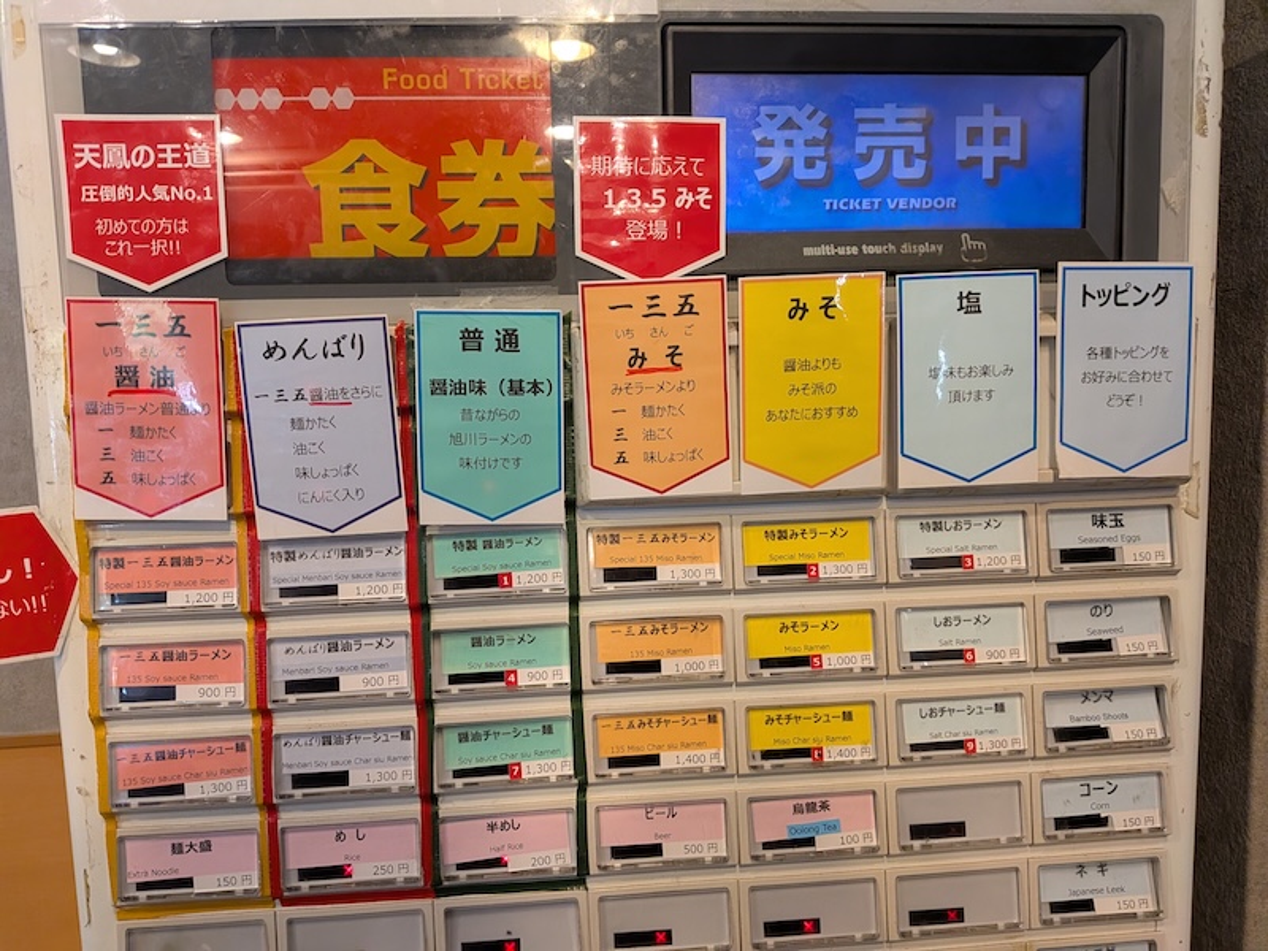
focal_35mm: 24
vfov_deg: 56.8
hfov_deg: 71.6
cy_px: 476
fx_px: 879
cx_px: 634
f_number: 1.7
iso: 529
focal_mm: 4.53
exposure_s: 1/100
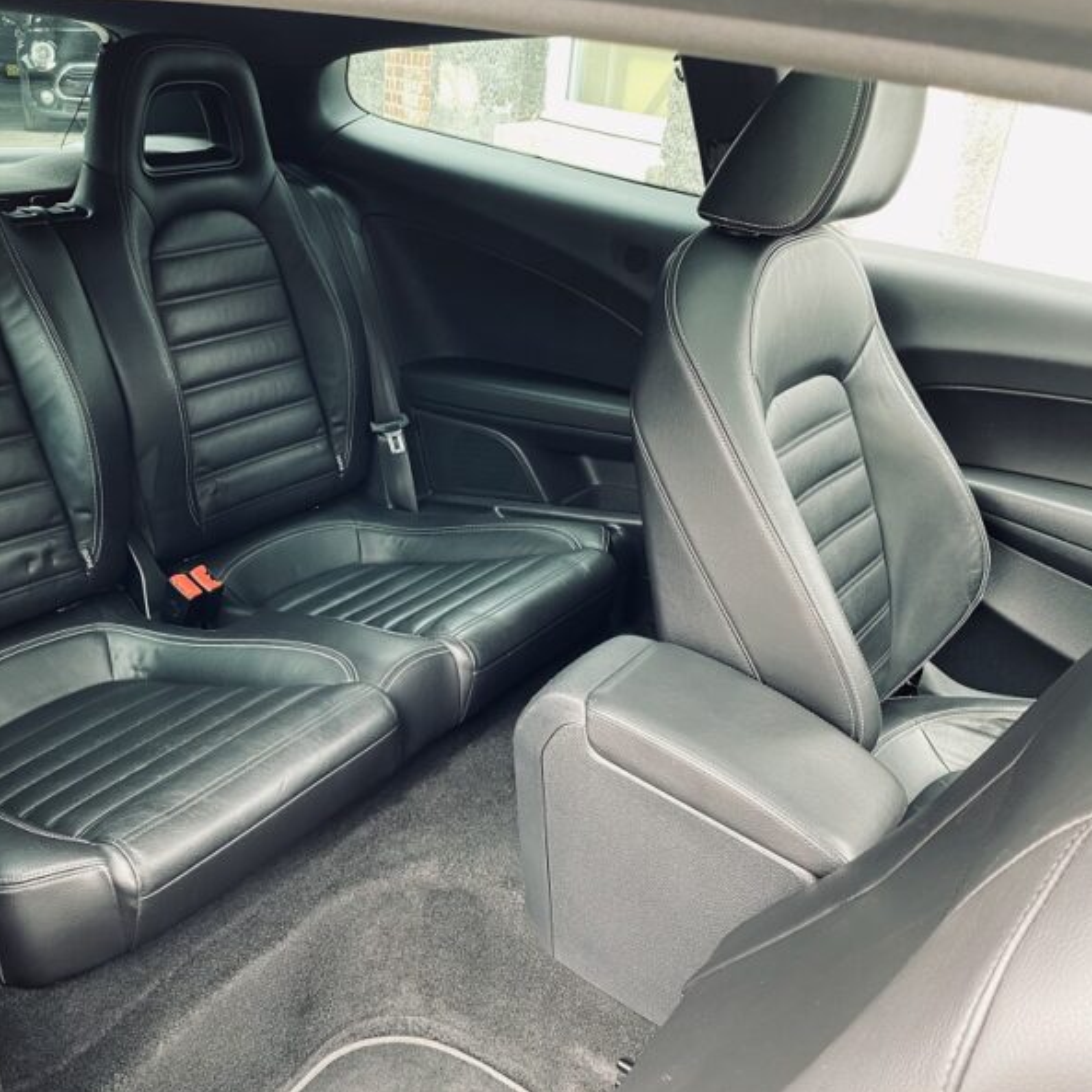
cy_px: 547
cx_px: 378
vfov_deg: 52.5
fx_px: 1106
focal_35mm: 31
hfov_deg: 51.7
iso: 125
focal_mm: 4.25
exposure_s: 1/72
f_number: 1.8
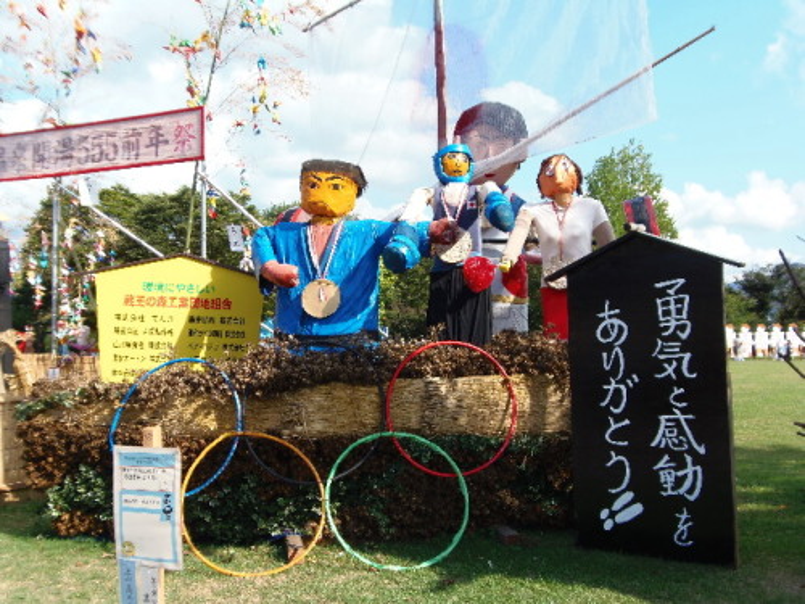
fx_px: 814
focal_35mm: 35
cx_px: 402
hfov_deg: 52.6
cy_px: 302
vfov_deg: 40.7
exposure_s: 1/400
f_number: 3.4
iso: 64
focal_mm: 6.5
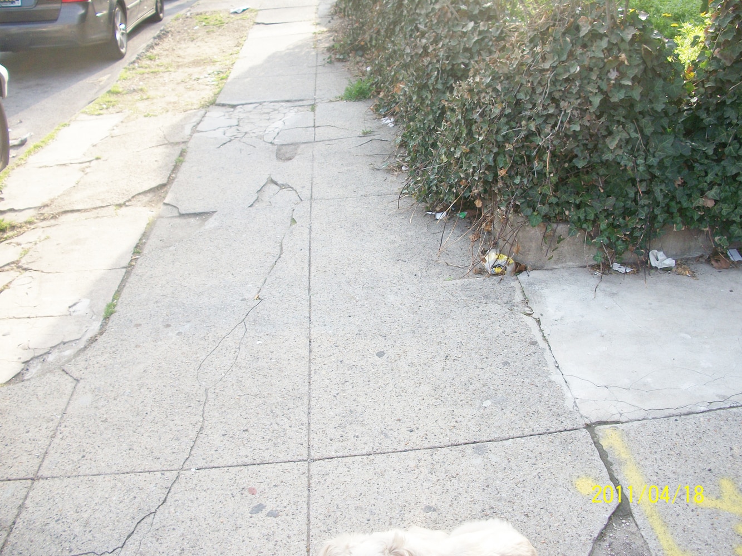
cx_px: 371
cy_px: 278
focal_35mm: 35
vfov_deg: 40.7
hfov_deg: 52.6
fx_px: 750
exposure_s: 1/160
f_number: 3.1
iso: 80
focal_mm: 6.3
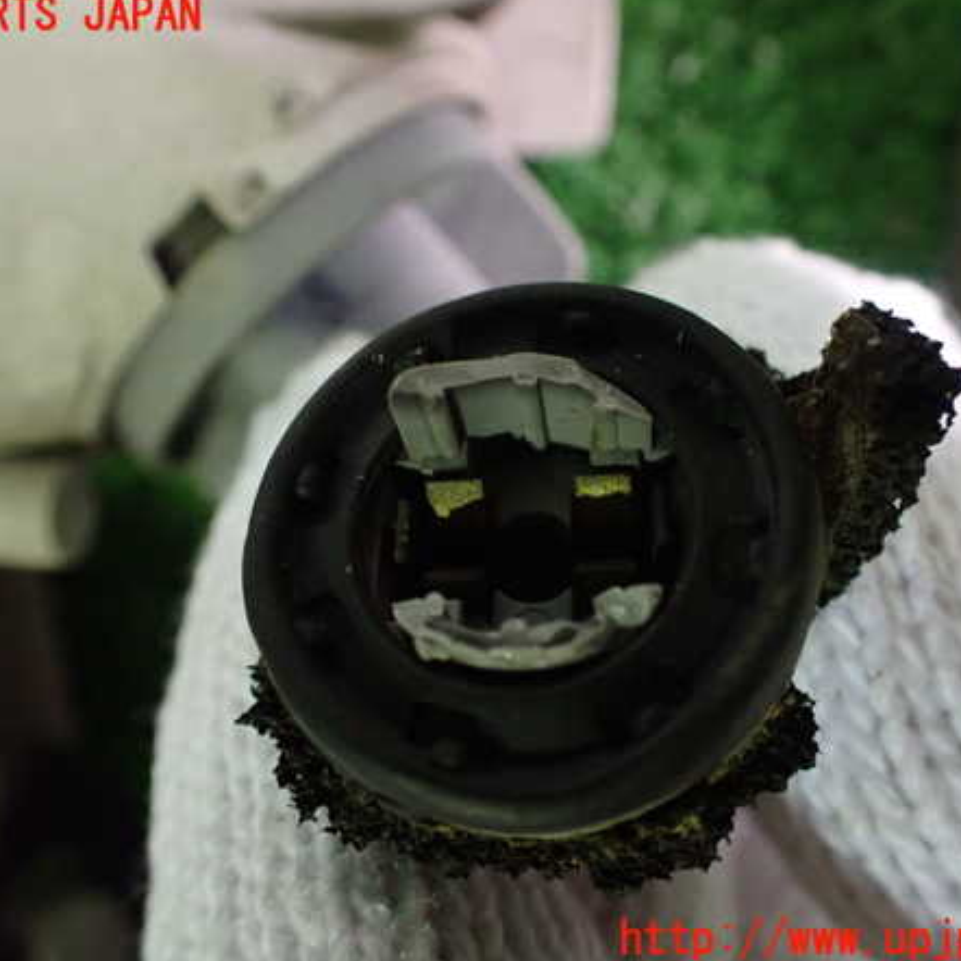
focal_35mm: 36
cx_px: 459
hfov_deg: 46.0
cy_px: 478
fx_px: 1131
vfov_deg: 46.0
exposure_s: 1/40
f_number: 2.3
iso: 800
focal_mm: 5.4
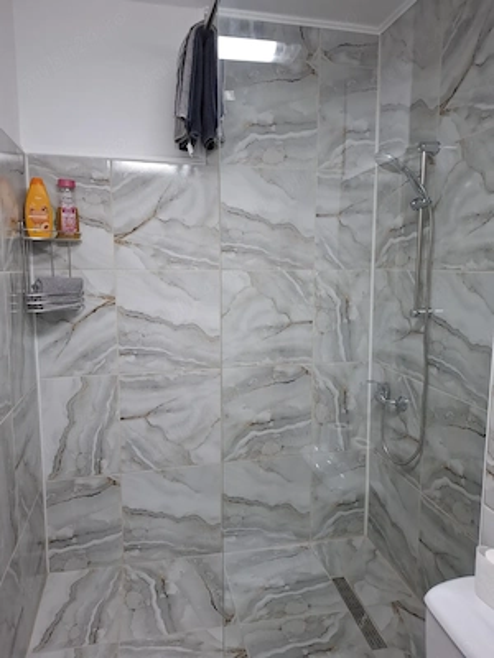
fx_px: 438
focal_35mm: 23
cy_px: 329
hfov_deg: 58.9
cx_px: 247
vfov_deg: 73.9
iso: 250
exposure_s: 1/50
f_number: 1.8
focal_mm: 5.54
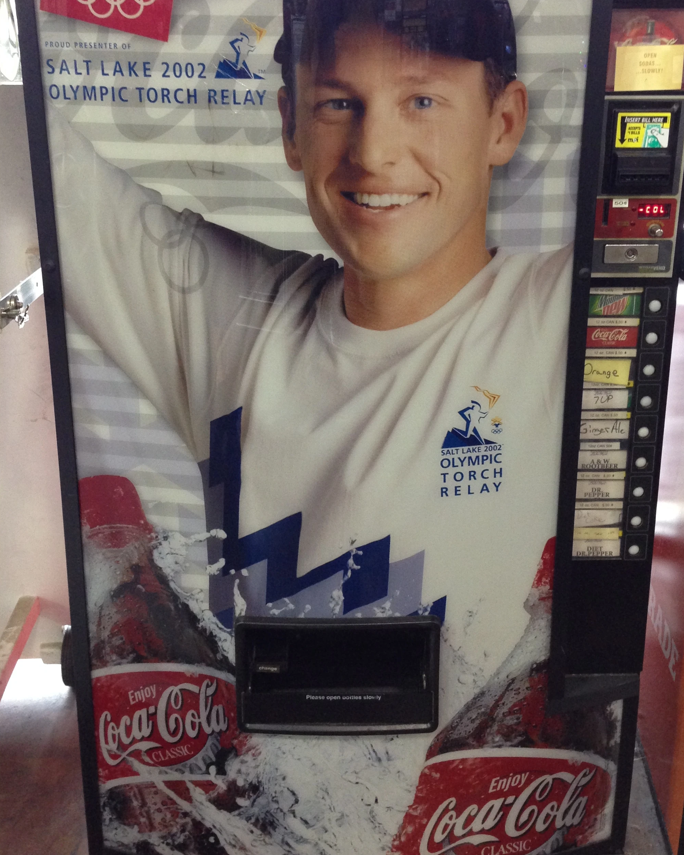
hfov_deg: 35.7
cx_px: 364
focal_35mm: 42
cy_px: 323
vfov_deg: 43.5
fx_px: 1063
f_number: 2.4
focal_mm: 4.12
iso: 200
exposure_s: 1/20
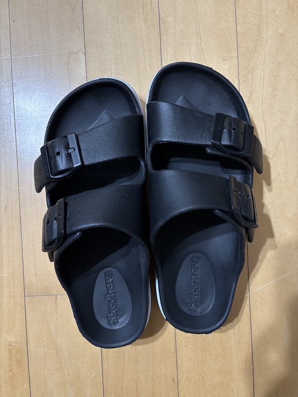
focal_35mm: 26
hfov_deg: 53.1
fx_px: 298
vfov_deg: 67.3
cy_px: 198
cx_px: 149
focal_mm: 5.96
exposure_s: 1/30
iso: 500
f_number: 1.6
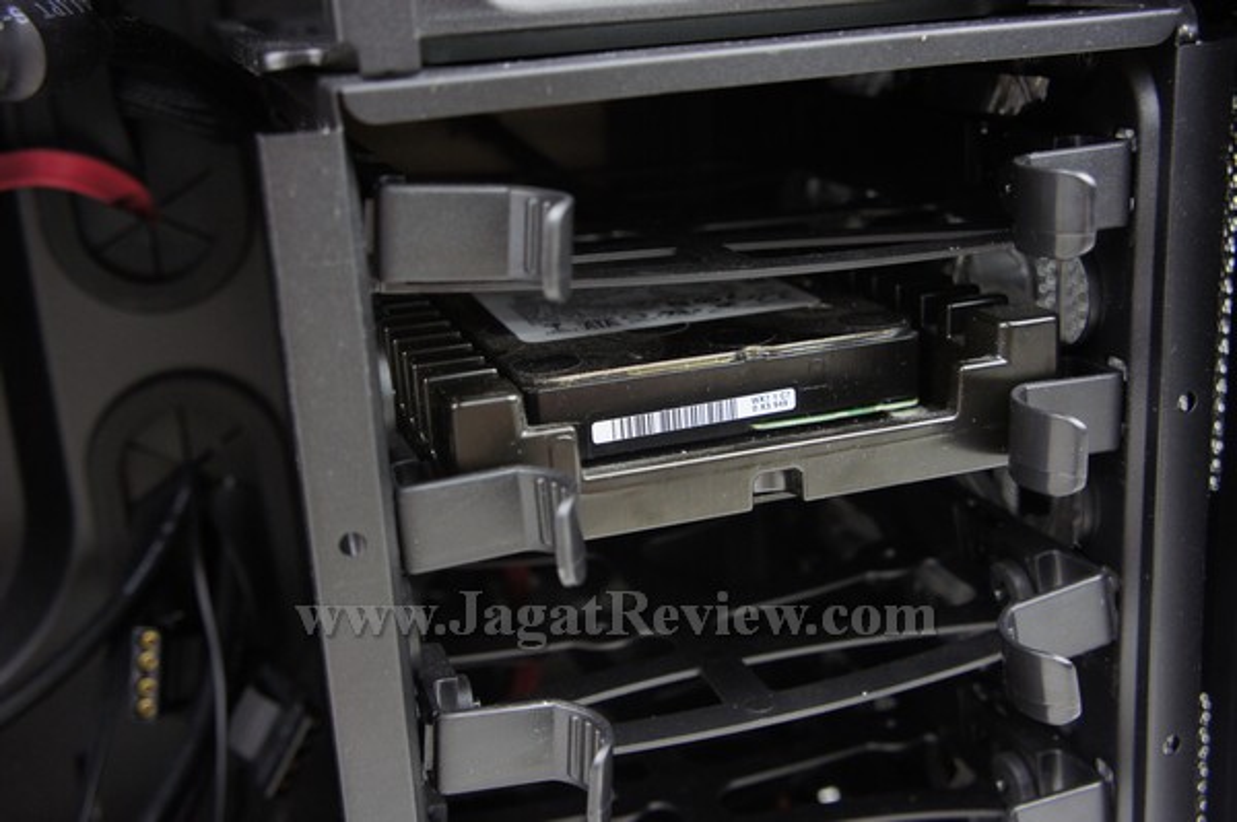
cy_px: 411
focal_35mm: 42
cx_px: 618
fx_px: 1442
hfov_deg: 46.4
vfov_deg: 31.8
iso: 800
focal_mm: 28
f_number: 5.6
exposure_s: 1/15
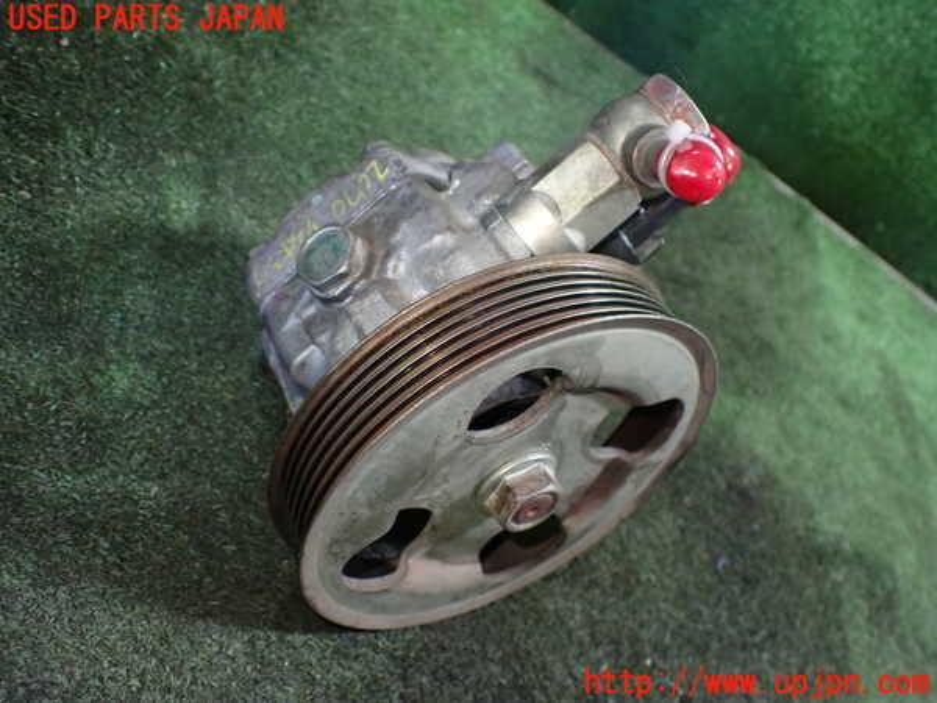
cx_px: 468
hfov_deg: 60.0
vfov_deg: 46.8
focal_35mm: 30
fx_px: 812
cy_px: 352
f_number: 2.3
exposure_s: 1/80
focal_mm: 5.4
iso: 800
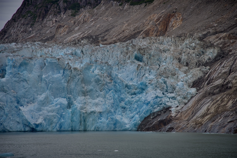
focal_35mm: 120
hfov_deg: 17.1
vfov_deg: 11.4
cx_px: 118
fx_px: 790
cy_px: 79
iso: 100
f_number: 5.6
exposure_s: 1/250
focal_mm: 120
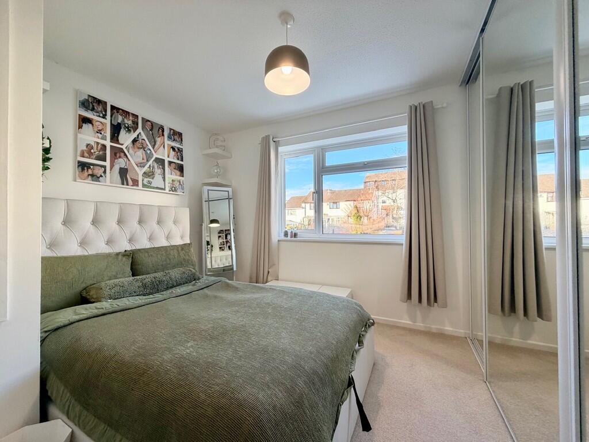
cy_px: 221
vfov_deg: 85.7
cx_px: 294
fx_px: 238
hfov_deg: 102.1
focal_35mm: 14
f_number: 2.2
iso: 125
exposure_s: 1/121
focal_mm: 2.22
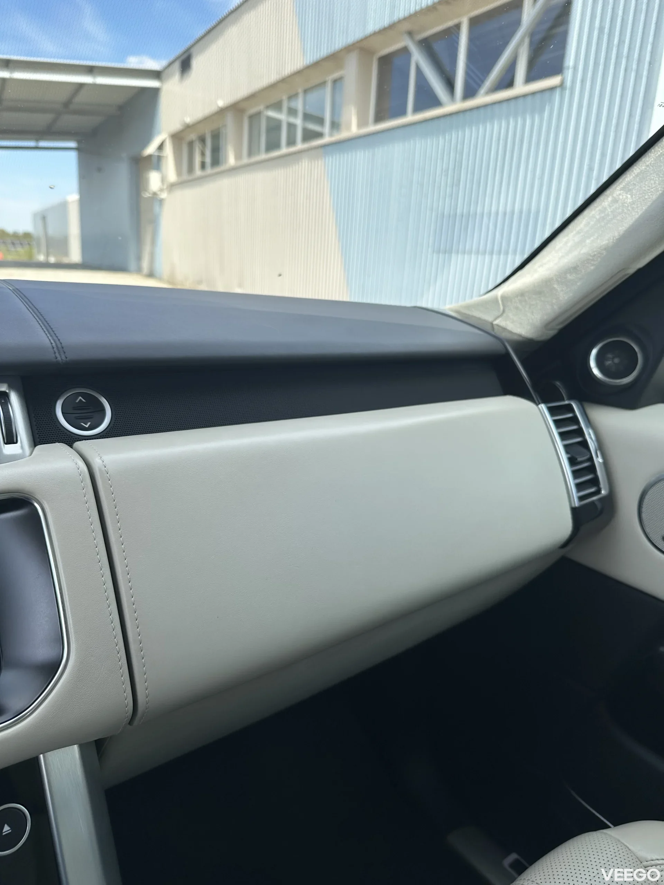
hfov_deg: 56.8
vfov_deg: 71.6
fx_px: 614
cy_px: 442
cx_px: 332
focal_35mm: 24
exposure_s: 1/1664
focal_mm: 6.86
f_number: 1.78
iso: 80
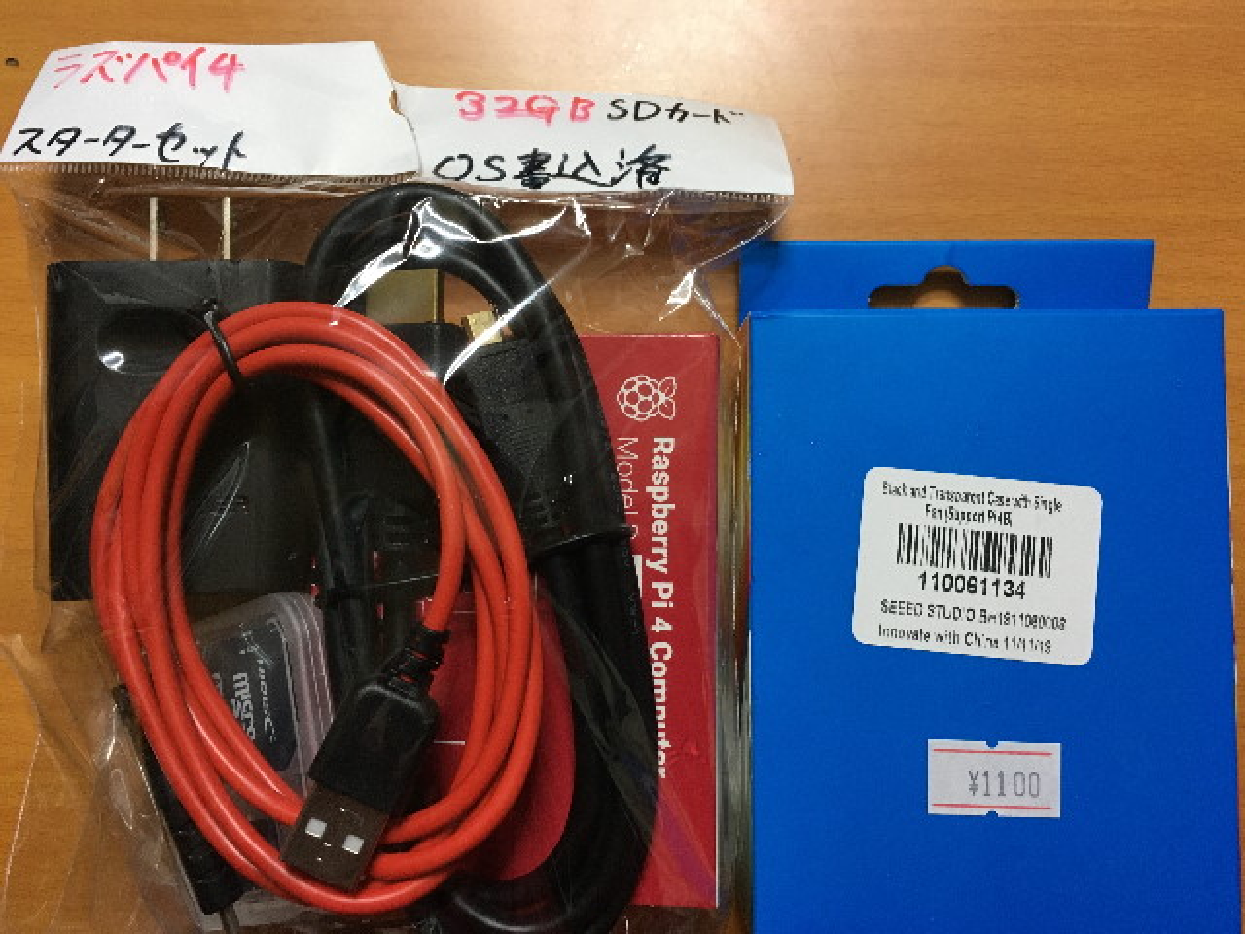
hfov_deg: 61.7
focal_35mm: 29
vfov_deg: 48.2
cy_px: 467
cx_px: 622
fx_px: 1043
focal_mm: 4.15
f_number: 2.2
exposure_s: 1/30
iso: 125
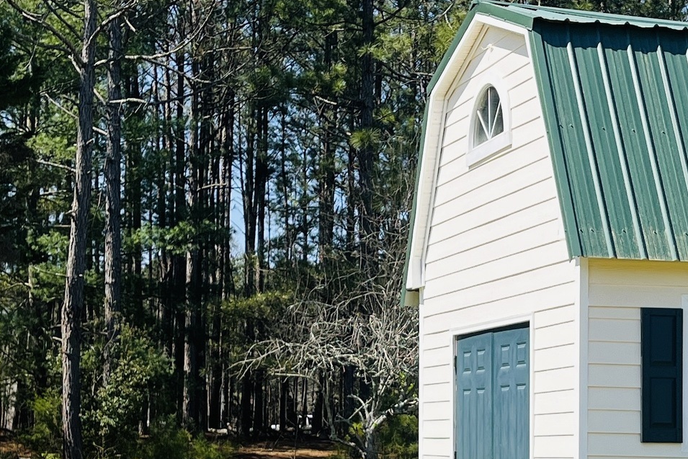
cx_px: 490
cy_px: 414
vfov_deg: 15.5
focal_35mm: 87
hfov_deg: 23.2
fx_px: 1663
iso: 50
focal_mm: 5.1
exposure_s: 1/2410
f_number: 1.6
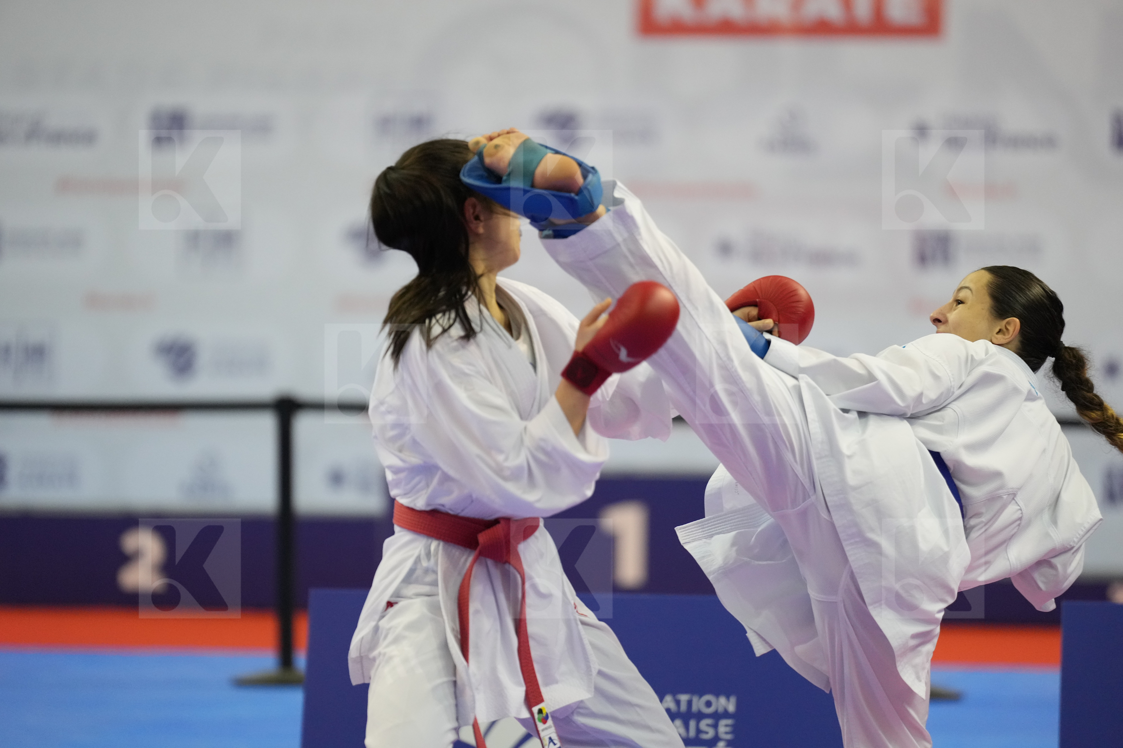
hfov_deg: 10.3
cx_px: 562
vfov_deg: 6.9
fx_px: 6238
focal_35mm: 200
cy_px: 374
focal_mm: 200
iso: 4000
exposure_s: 1/1000
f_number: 2.8
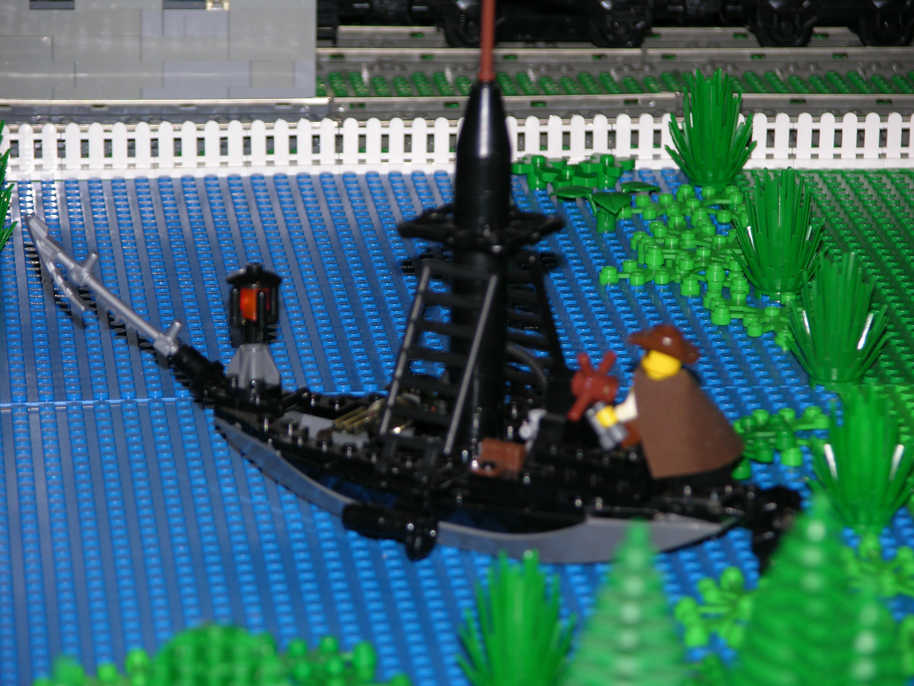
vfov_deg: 7.1
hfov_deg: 9.4
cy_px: 343
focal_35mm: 210
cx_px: 457
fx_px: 5545
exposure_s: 1/253
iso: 50
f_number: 4.1
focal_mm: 52.4
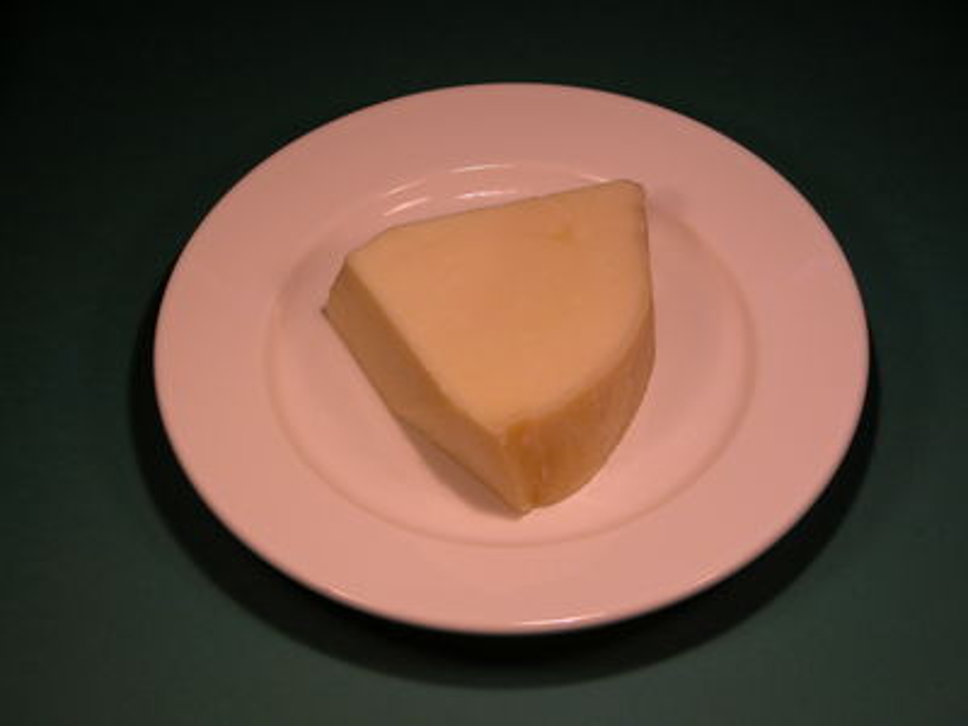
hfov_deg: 18.4
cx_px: 484
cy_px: 363
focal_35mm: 107
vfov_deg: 13.8
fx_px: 2992
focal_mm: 27.3
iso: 100
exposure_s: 1/156
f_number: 3.7
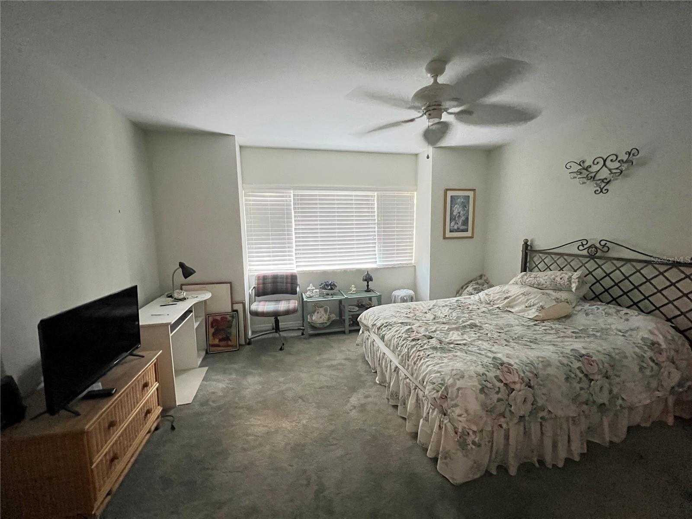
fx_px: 260
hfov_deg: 106.2
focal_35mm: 13
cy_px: 260
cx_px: 346
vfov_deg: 89.9
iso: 1600
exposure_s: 1/30
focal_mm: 1.57
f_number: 1.8
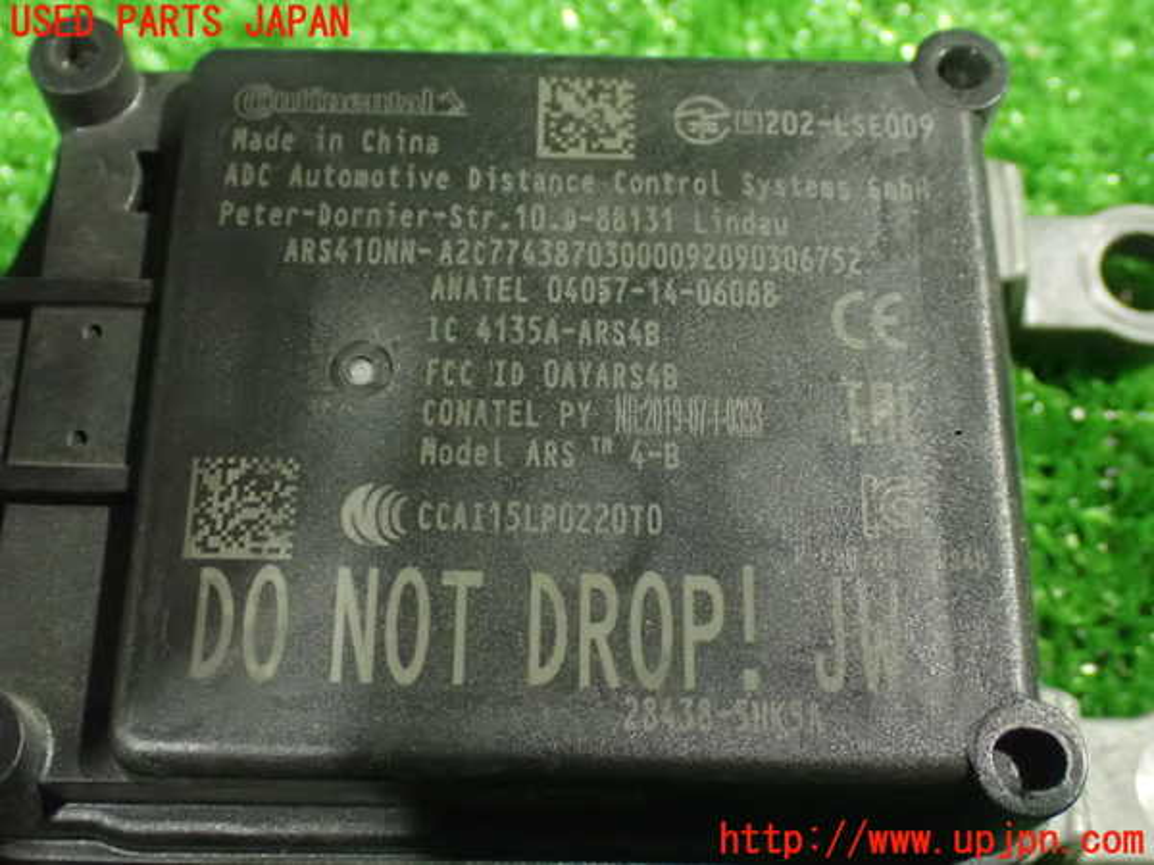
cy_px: 432
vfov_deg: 30.9
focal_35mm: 47
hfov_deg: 40.4
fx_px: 1567
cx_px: 577
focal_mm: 8.4
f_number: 3.1
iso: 1600
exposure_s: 1/20
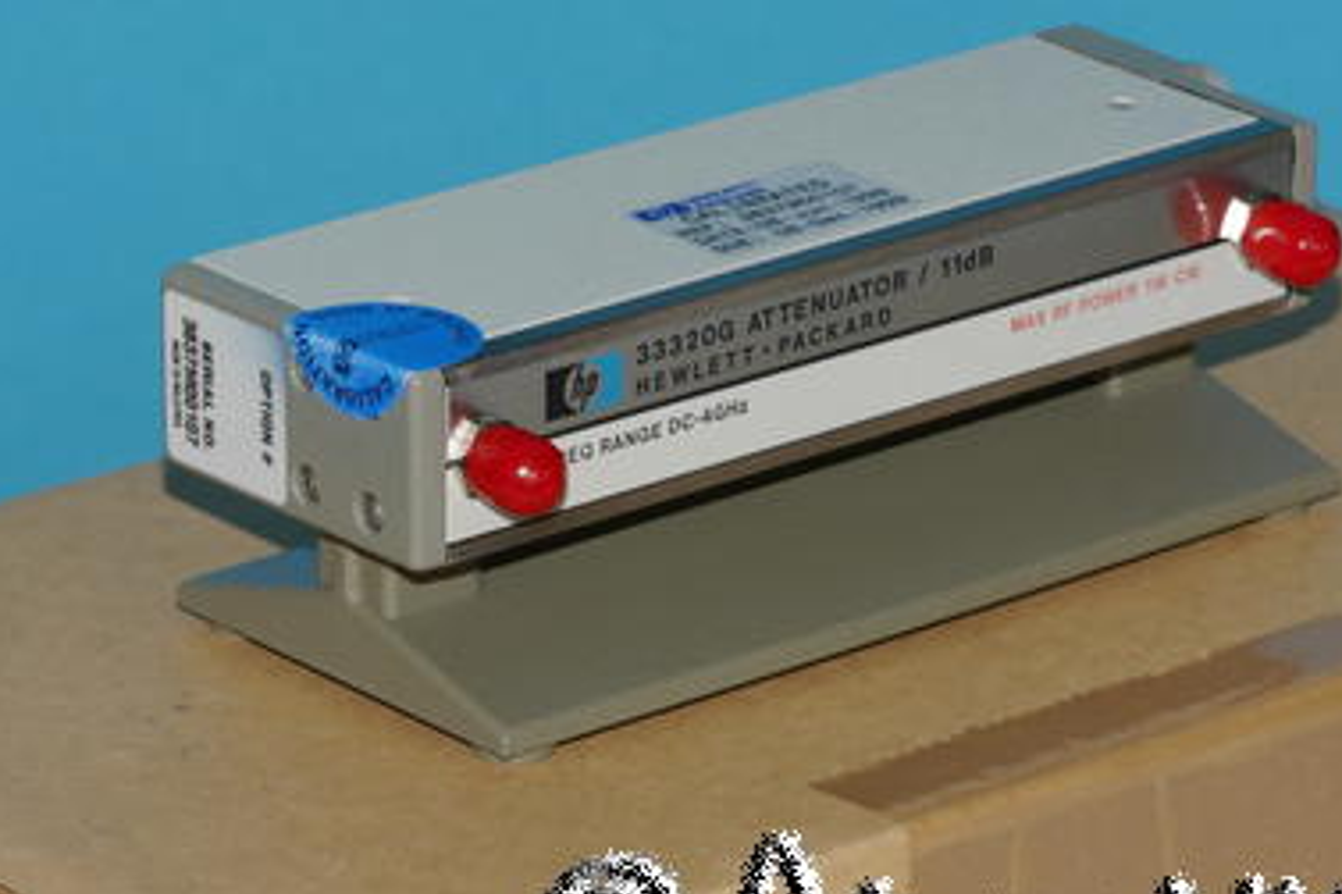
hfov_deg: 9.2
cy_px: 499
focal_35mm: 225
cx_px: 694
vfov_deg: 6.1
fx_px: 8383
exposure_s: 1/50
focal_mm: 102
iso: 800
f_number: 18
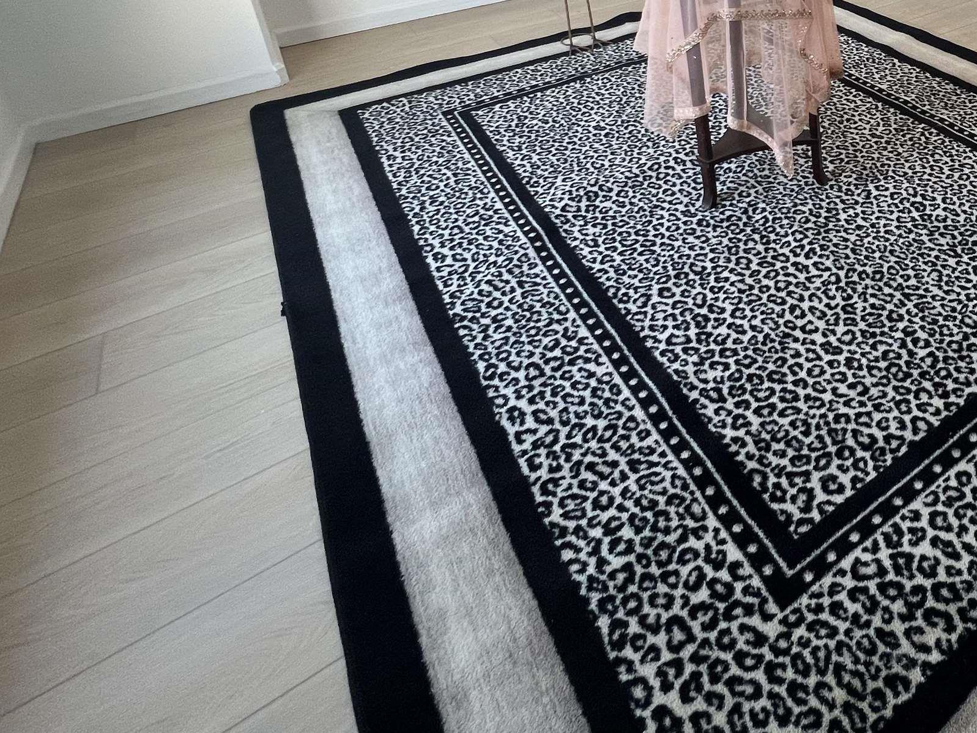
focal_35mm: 25
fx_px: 706
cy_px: 29
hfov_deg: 59.6
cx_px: 871
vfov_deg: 47.3
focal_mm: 1.57
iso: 125
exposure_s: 1/120
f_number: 1.8
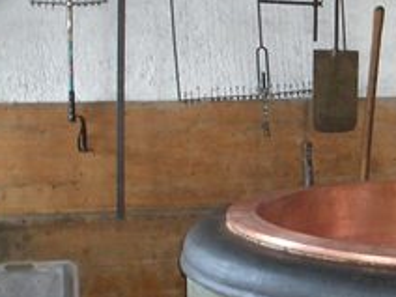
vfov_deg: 14.9
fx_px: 1133
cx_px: 359
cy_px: 73
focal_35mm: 99
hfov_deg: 19.5
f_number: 2.6
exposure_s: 1/60
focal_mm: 5.8
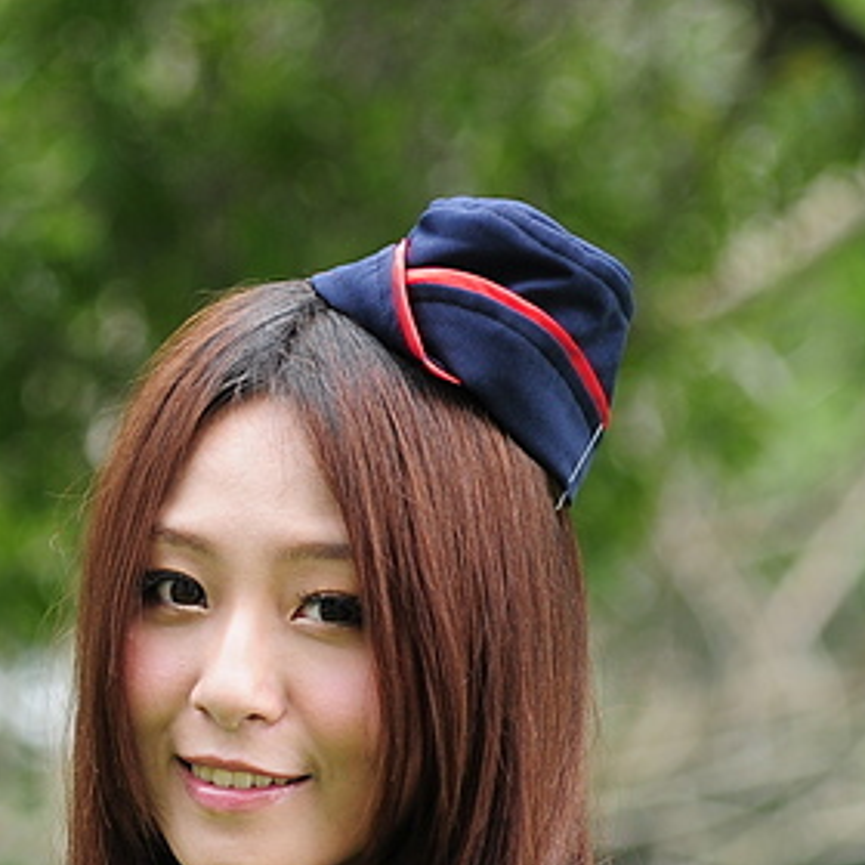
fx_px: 13840
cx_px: -399
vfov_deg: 3.6
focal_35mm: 490
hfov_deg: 3.6
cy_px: 819
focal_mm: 105
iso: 200
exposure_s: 1/320
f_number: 3.2
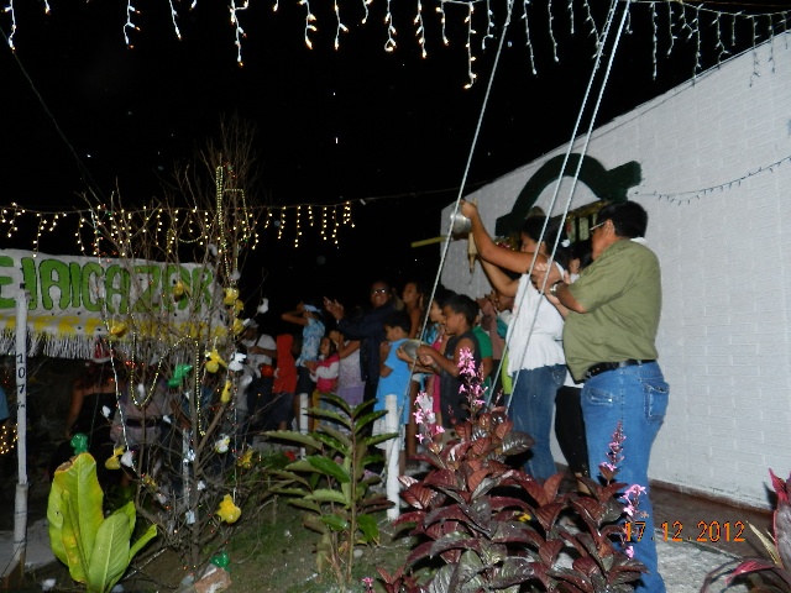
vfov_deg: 58.9
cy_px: 296
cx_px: 396
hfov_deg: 73.9
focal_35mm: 23
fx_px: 526
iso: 200
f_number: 3.4
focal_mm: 4
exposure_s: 1/30
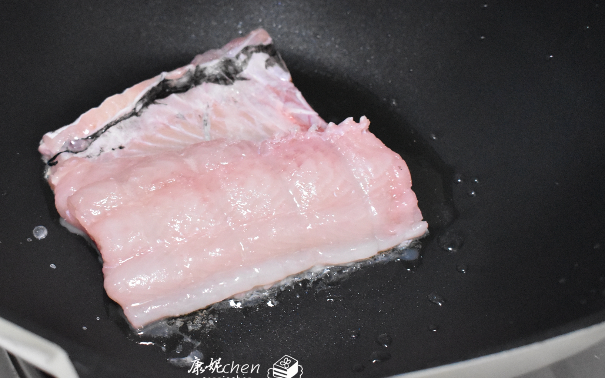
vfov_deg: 20.2
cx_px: 233
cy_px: 123
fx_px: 1055
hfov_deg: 31.9
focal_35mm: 64
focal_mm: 30
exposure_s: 1/50
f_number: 5.6
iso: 6400
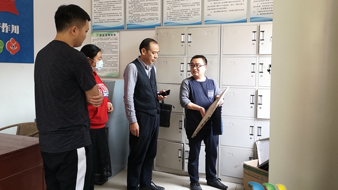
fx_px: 296
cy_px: 85
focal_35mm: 33
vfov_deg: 35.6
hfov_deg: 59.5
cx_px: 169
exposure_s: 1/50
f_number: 1.8
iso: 100
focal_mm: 3.95
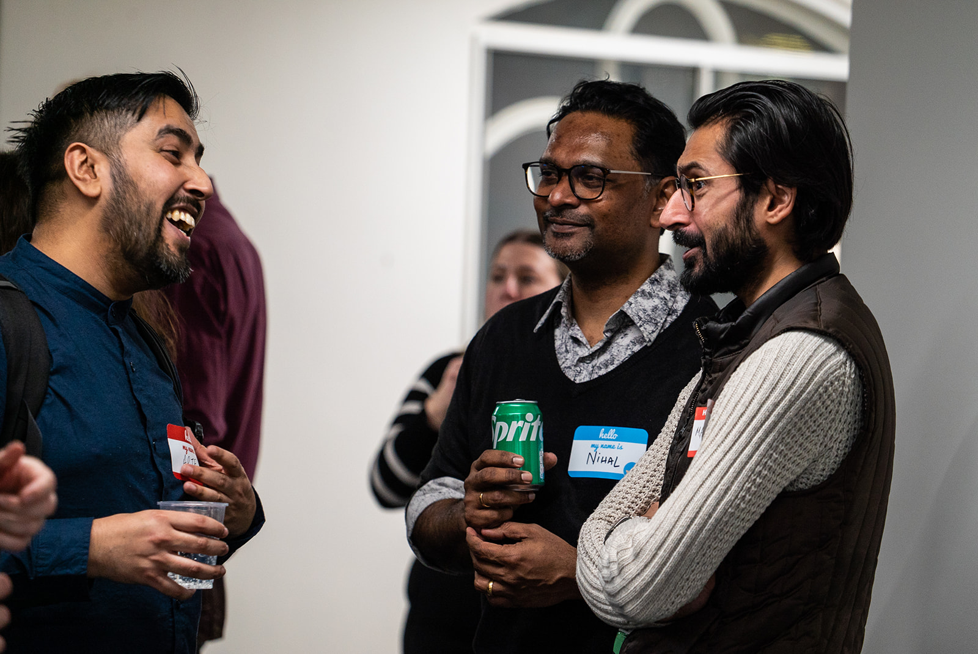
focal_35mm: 179
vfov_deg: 7.7
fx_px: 4866
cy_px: 327
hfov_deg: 11.5
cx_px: 489
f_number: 5.6
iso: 1600
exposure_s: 1/160
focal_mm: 179
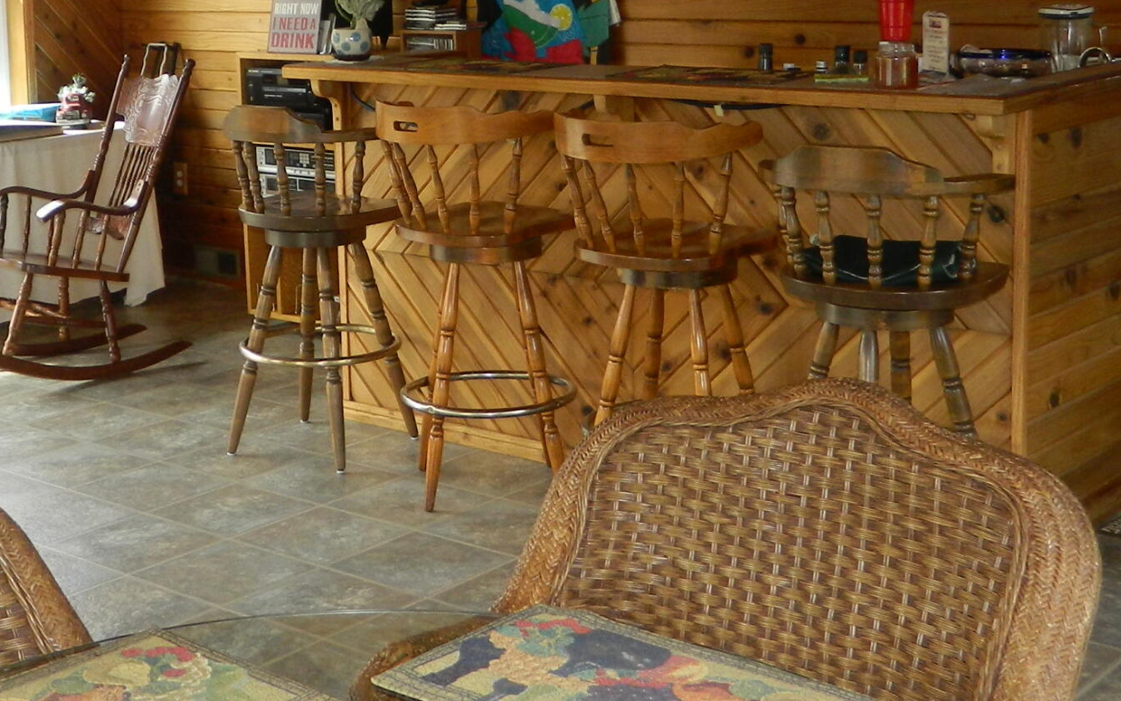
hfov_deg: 34.1
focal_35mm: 59
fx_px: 1803
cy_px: 180
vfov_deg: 21.8
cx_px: 350
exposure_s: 1/80
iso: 110
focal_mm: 4.5
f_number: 3.1
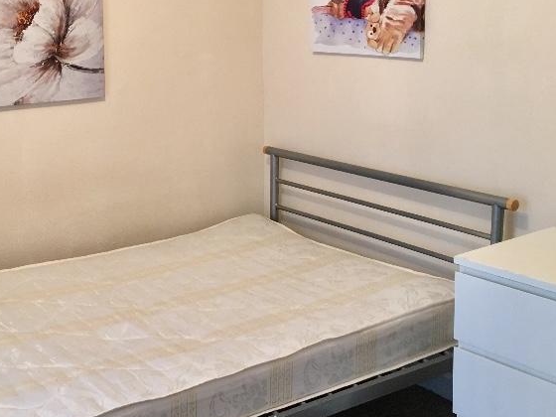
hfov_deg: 35.7
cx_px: 177
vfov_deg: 27.4
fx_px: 851
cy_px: 139
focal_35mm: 53
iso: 125
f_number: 2.2
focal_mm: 4.15
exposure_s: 1/33
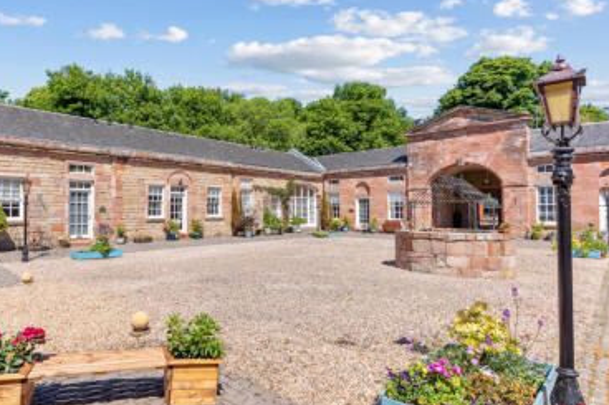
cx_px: 225
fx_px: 372
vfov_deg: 57.2
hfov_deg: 77.1
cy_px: 202
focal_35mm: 22
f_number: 8
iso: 250
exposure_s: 1/160
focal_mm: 17
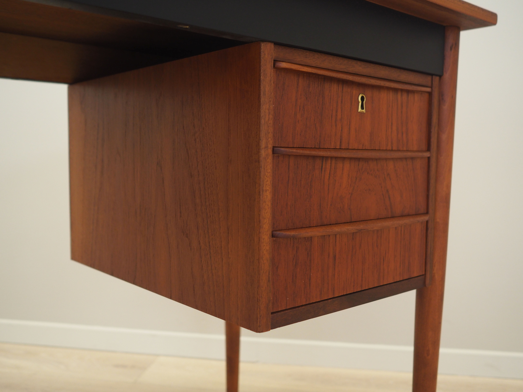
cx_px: 262
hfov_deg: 54.0
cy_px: 196
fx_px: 514
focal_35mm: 34
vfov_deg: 41.8
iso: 640
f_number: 2.2
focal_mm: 17
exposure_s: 1/60
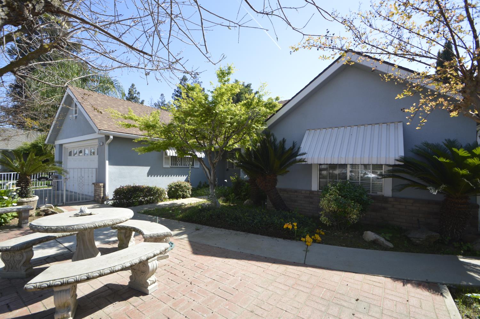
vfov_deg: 77.2
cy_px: 160
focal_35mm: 15
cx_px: 240
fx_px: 200
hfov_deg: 100.4
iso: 100
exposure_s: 1/160
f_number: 6.3
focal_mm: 10
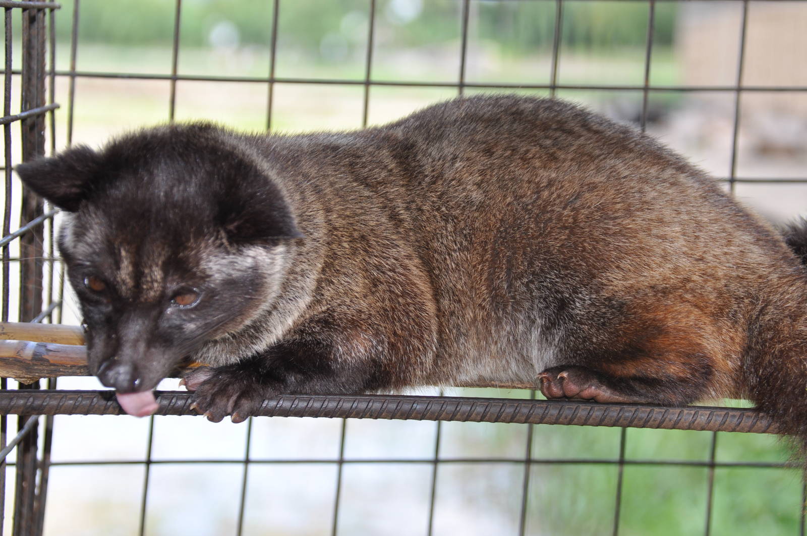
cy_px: 268
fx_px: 2418
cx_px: 404
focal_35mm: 108
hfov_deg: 18.9
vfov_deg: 12.7
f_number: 5.6
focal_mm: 72
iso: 360
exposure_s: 1/200
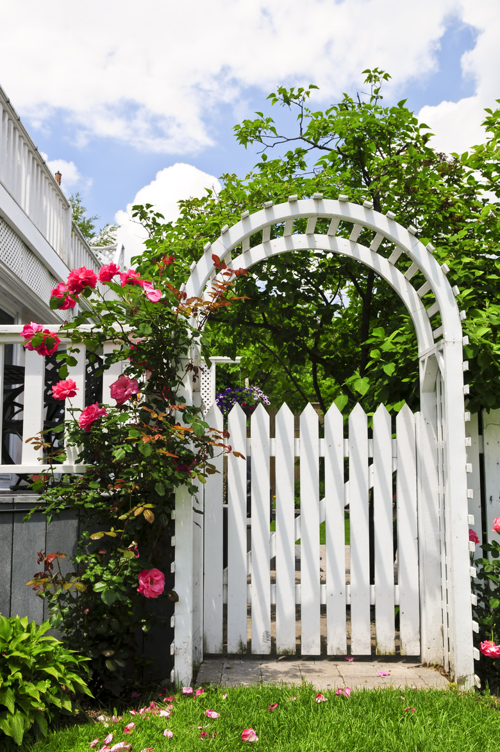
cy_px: 376
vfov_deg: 53.2
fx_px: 752
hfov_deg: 36.8
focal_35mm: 36
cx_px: 250
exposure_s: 1/125
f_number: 9
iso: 200
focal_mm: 24
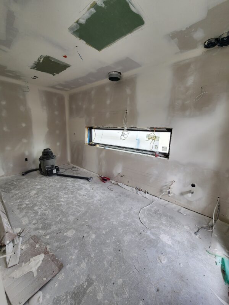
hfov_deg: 89.9
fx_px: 115
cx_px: 114
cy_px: 152
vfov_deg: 106.2
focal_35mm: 13
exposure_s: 1/120
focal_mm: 2.2
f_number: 2.2
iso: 80
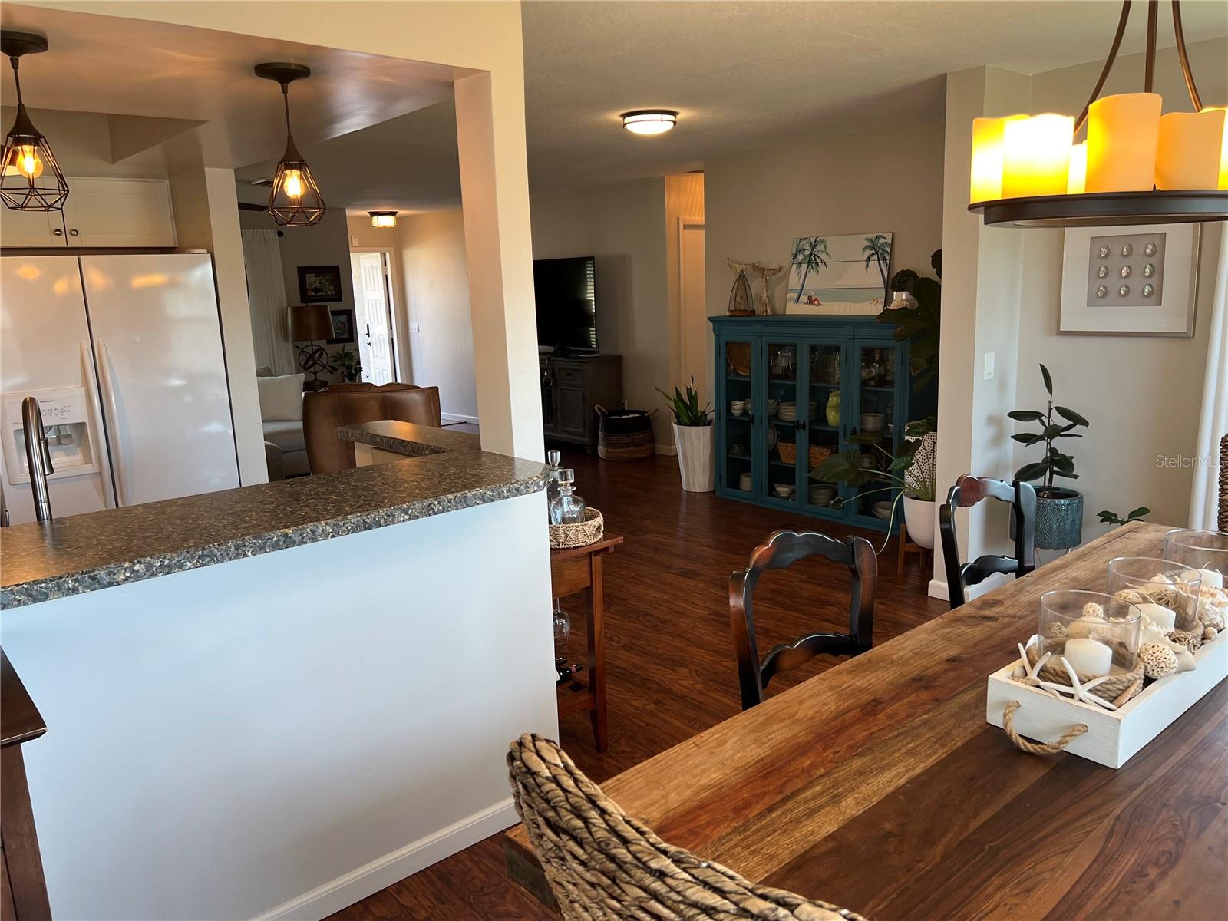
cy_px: 460
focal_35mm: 26
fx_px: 922
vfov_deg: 53.1
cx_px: 614
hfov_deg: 67.3
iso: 64
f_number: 1.5
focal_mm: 5.7
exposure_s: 1/120
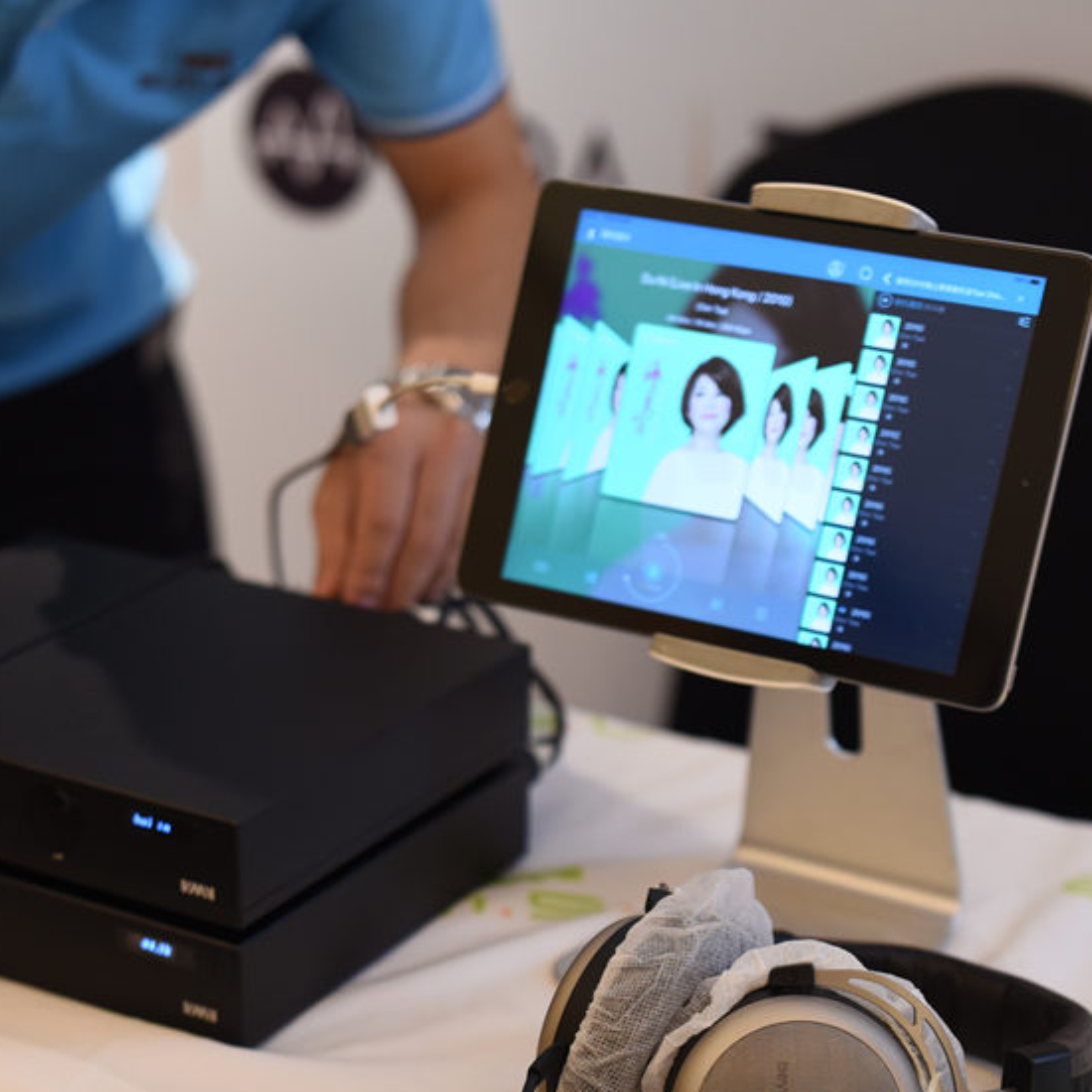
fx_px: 3176
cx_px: 463
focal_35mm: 89
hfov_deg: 19.5
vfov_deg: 19.3
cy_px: 869
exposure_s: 1/80
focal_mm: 40
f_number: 1.8
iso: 500
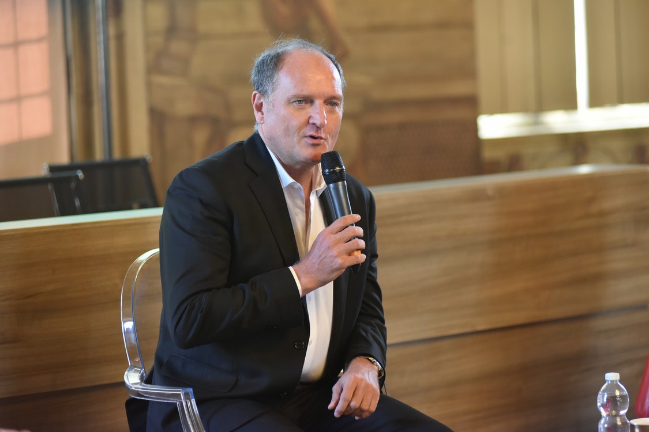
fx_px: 2434
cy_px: 216
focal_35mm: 135
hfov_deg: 15.2
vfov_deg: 10.2
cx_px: 324
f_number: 3.5
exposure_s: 1/250
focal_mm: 135
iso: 3200
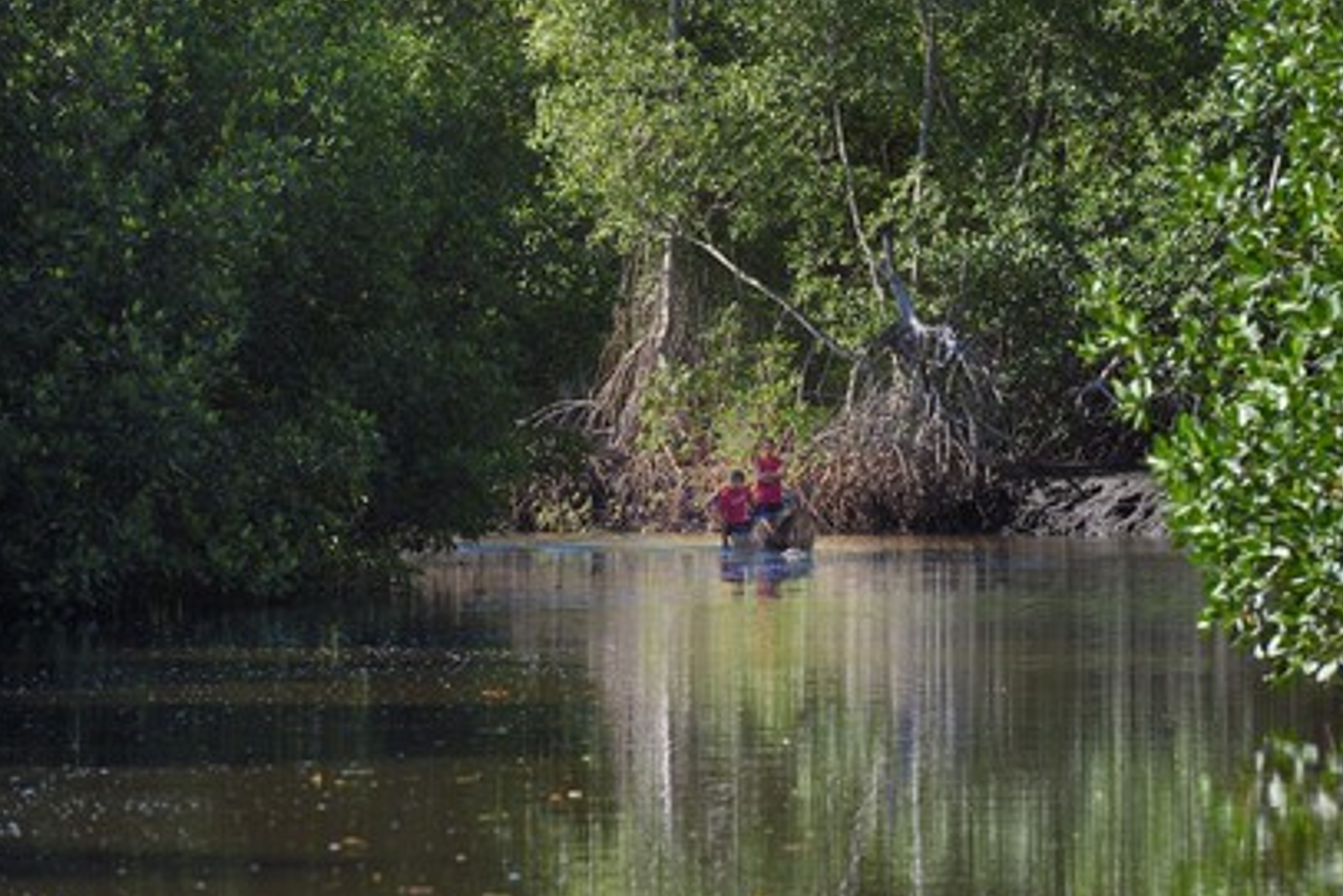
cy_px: 450
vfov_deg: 6.6
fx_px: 7725
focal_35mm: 207
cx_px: 675
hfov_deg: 9.9
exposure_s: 1/400
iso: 400
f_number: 6.3
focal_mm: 200
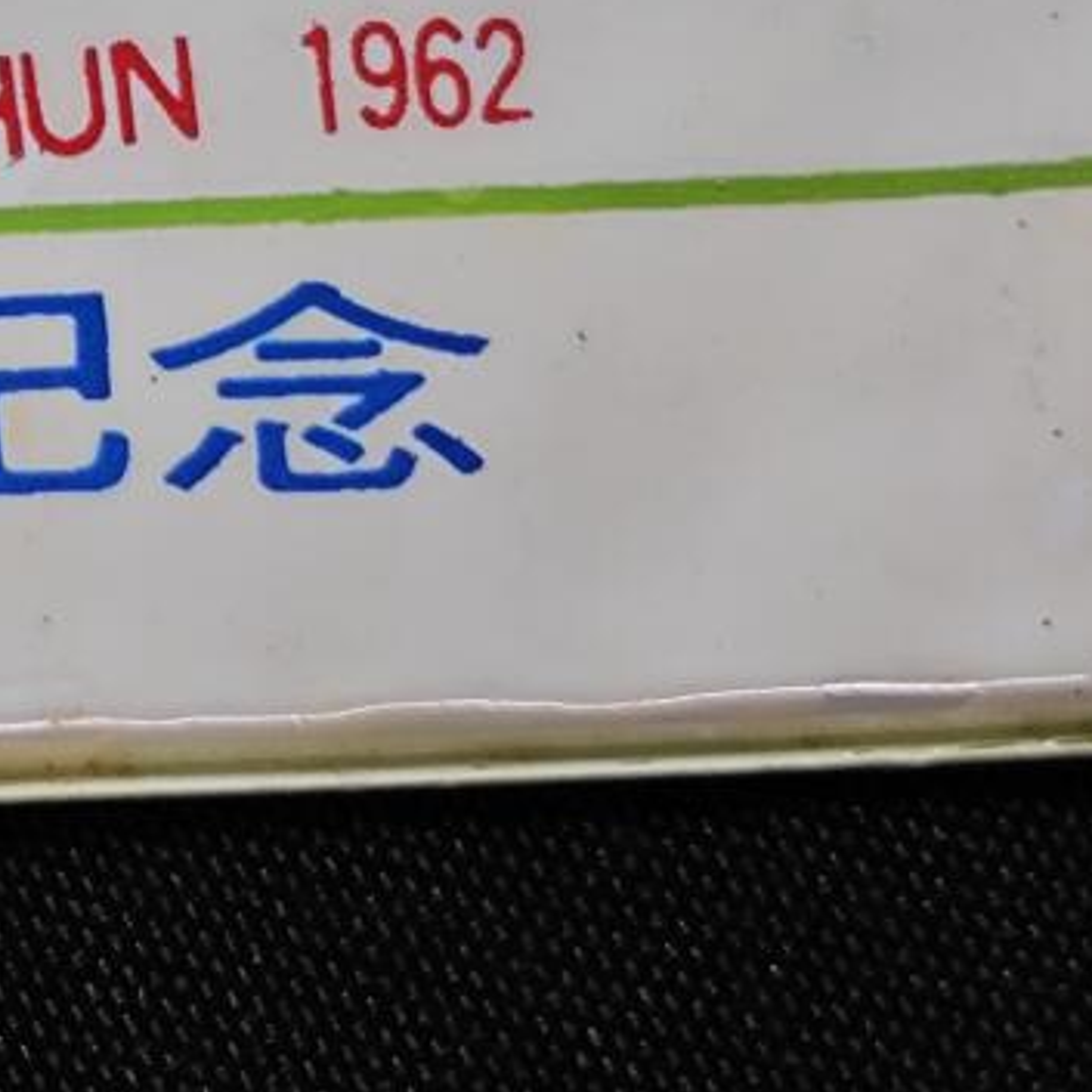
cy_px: -473
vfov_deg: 9.9
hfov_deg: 9.7
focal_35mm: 172
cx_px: -761
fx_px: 6139
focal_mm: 5.84
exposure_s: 1/103
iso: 50
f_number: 1.6
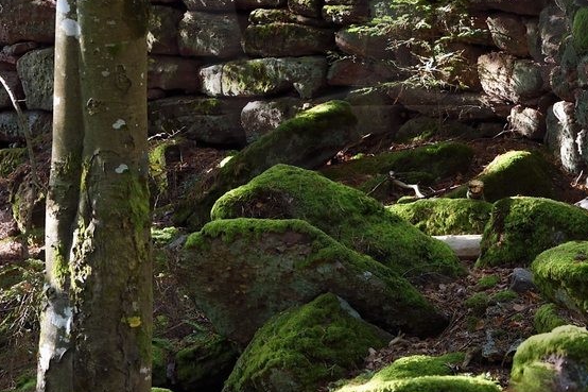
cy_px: -67
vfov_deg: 5.8
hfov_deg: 8.6
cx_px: 620
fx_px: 3870
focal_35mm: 237
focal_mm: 82
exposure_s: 1/80
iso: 800
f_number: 6.3
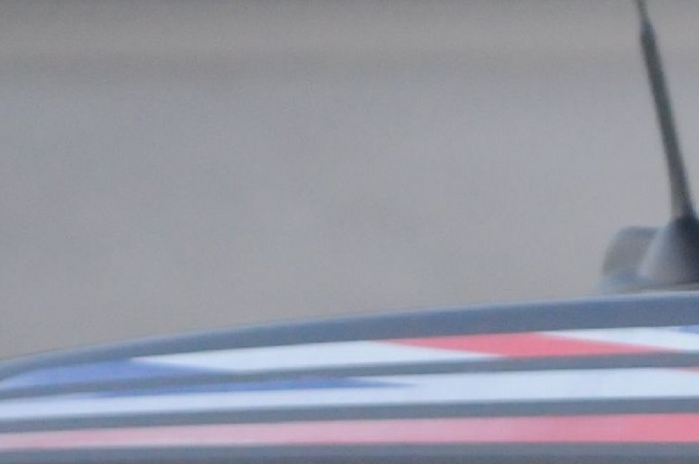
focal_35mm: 535
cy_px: 326
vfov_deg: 2.6
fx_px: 10376
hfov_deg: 3.8
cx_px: 1195
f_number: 5
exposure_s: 1/500
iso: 2000
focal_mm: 82
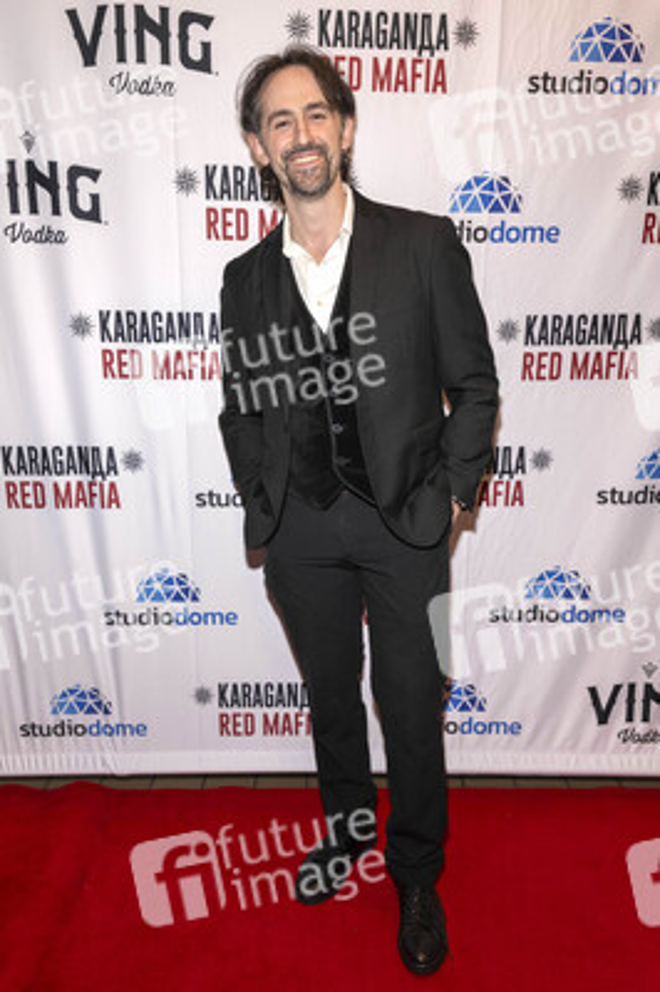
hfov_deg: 46.3
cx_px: 330
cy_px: 496
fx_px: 771
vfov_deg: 65.5
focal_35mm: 28
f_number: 5.6
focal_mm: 28
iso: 800
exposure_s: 1/200
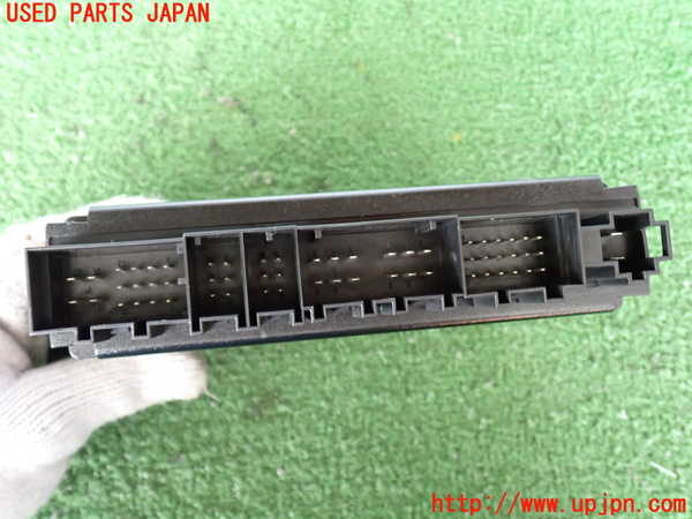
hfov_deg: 56.8
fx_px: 640
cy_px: 260
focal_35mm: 32
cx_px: 346
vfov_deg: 44.2
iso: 500
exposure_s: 1/30
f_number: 2.4
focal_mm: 5.79
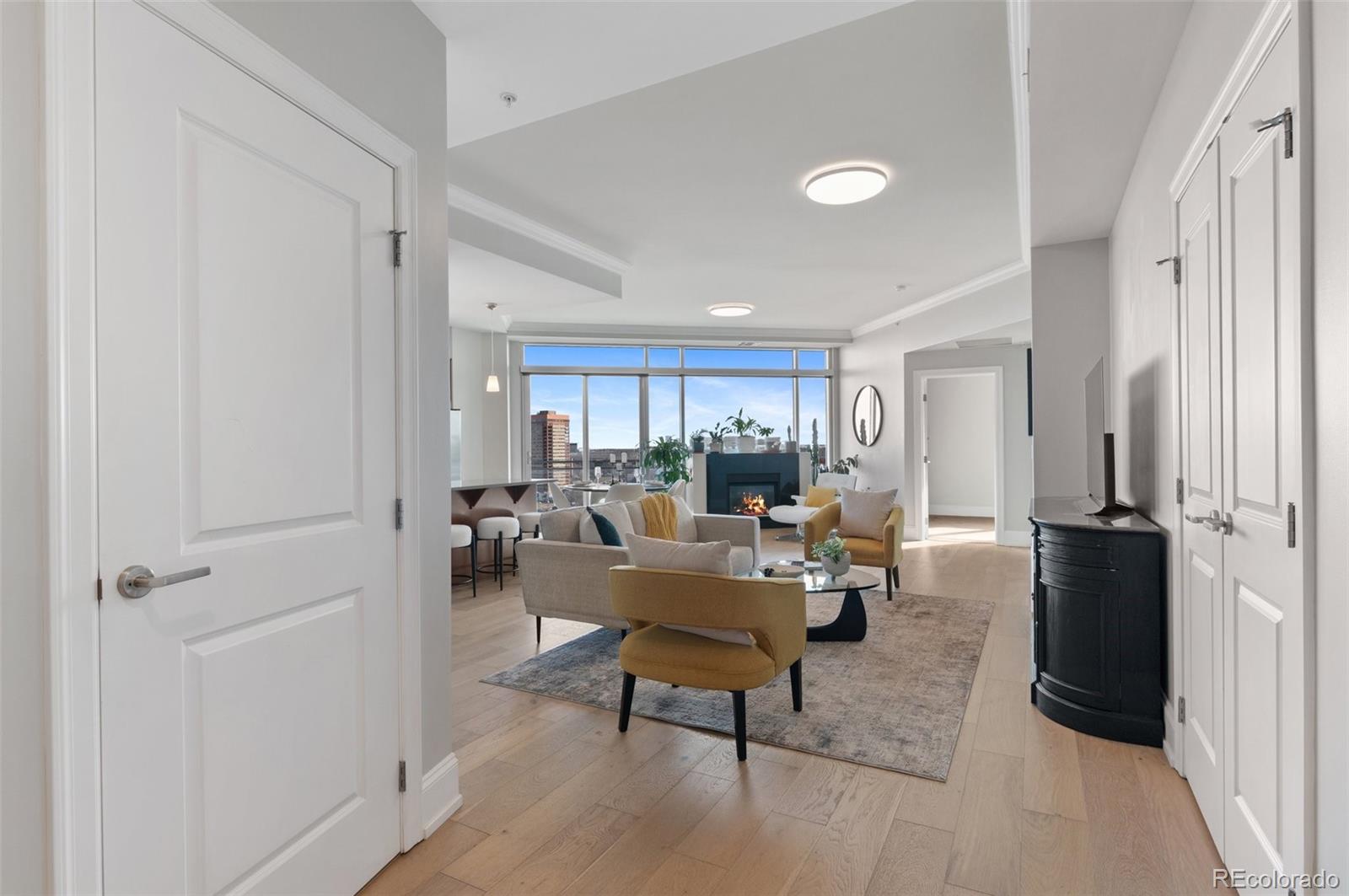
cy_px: 448
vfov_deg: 70.3
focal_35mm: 17
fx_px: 636
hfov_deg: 93.3
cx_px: 674
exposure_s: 1/8
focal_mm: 17
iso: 400
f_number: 8
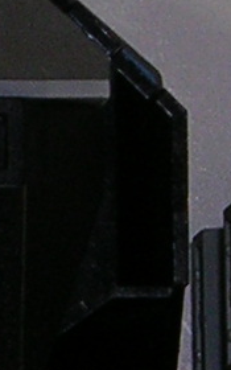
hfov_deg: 2.7
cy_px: 313
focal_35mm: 488
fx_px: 4916
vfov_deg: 4.3
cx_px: -78
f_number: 3.5
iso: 50
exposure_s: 1/60.1
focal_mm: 9.6
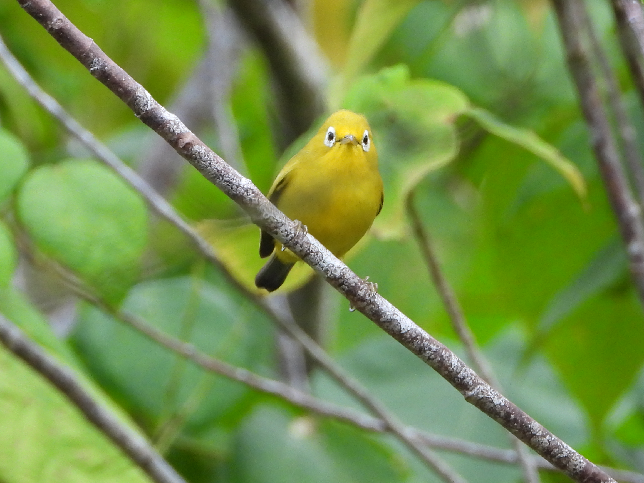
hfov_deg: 1.4
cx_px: 390
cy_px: 266
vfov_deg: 1.1
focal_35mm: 1393
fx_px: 25916
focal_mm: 126
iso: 400
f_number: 5
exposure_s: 1/125
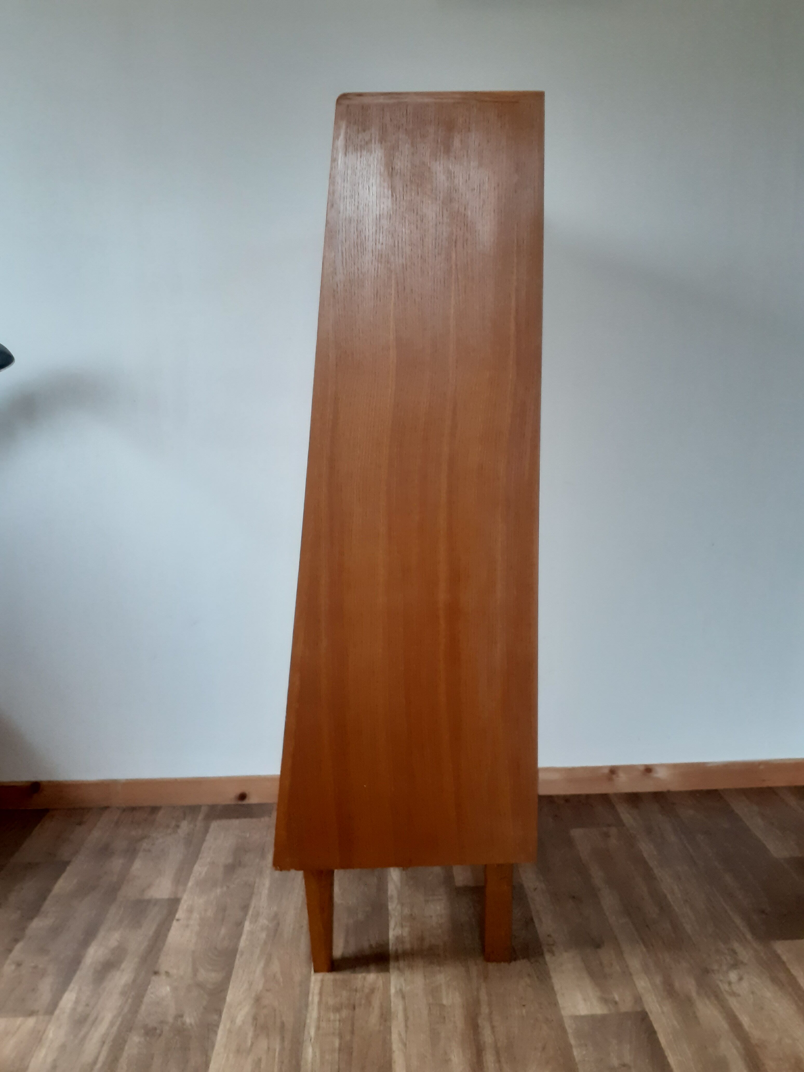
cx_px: 402
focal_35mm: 27
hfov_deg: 51.4
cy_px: 536
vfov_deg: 65.3
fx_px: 836
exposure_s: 1/50
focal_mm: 3.6
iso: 250
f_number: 1.9
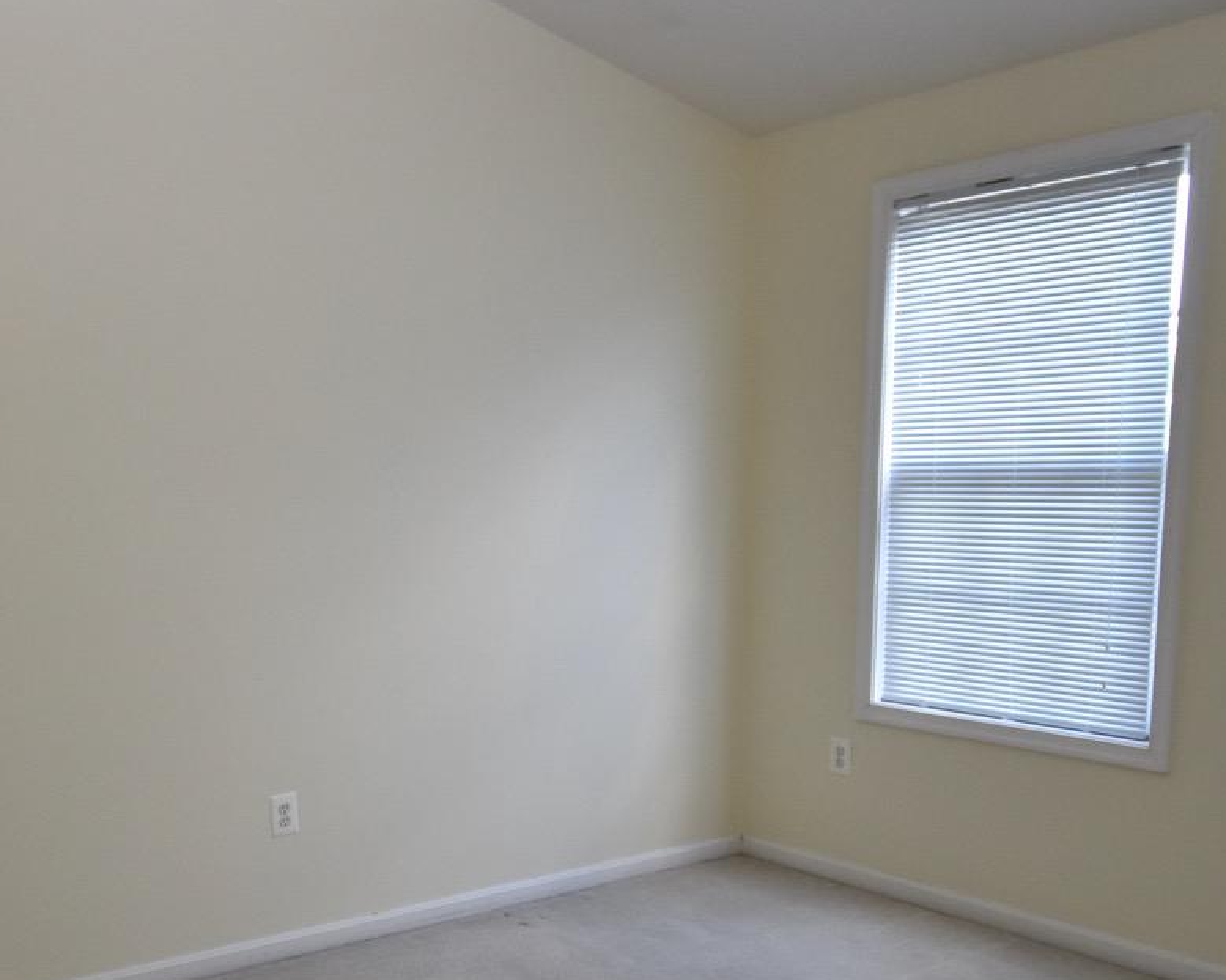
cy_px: 739
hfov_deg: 46.9
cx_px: 277
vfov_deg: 39.0
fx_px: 1342
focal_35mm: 37
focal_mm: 10
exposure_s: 1/60
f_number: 4.5
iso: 400
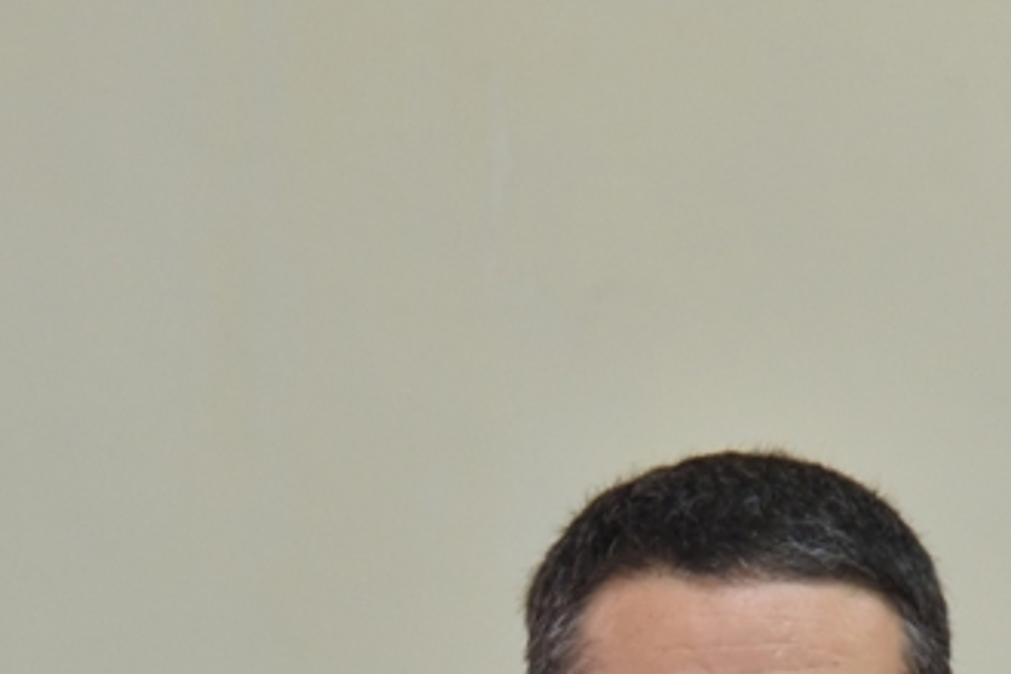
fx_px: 9576
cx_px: 242
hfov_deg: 6.0
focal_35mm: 341
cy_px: 973
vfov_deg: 4.0
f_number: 5.6
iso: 1600
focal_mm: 110
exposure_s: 1/125
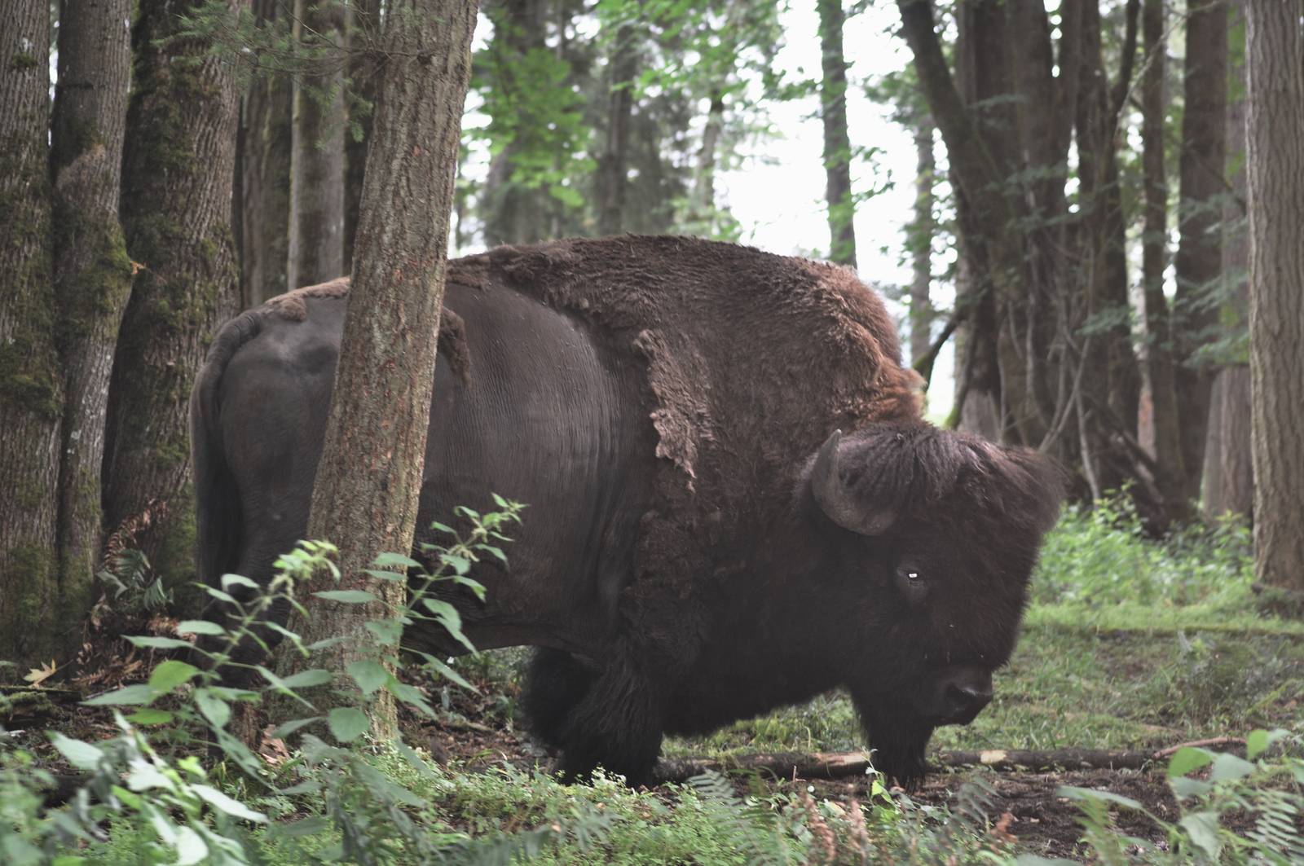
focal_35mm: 105
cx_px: 652
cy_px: 433
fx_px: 3799
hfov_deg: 19.5
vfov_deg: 13.0
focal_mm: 70
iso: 400
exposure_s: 1/80
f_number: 4
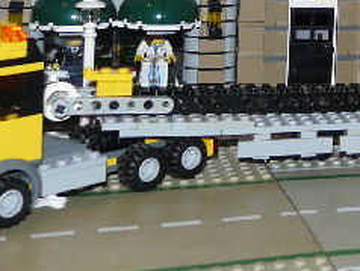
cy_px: -129
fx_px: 979
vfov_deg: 14.7
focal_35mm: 94
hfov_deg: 19.1
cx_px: 483
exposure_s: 1/30
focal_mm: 4.6
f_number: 2.8
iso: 100
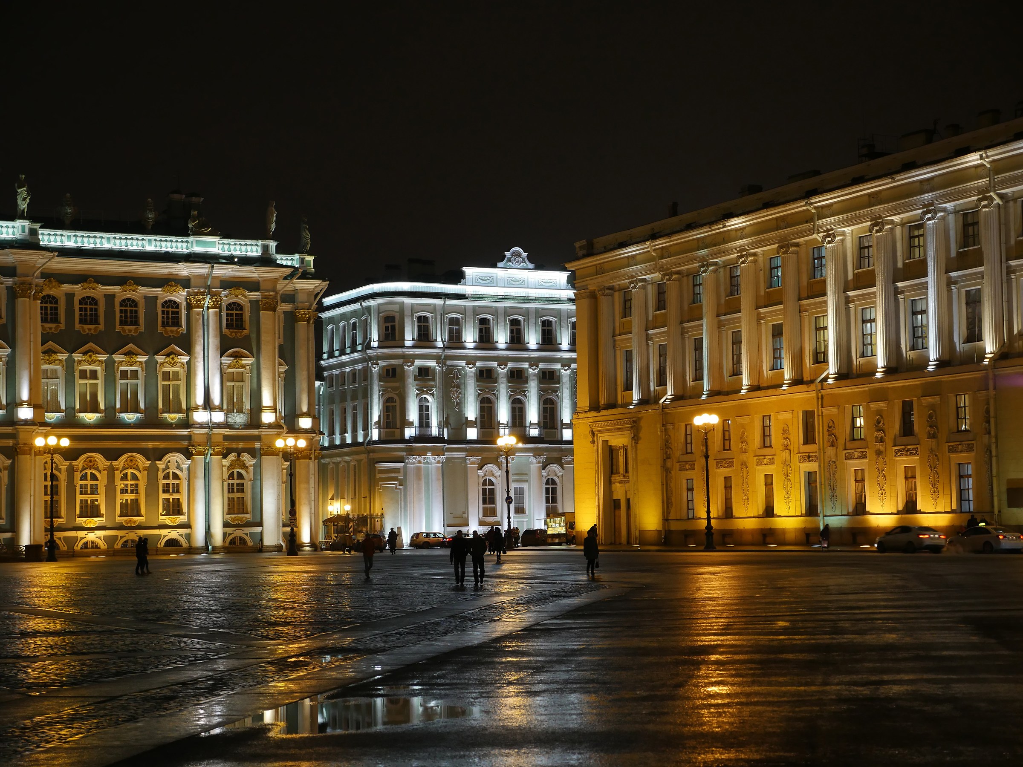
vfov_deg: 21.0
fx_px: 2069
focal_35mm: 70
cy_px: 384
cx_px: 512
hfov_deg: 27.8
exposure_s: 1/30
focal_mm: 35
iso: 800
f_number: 3.5
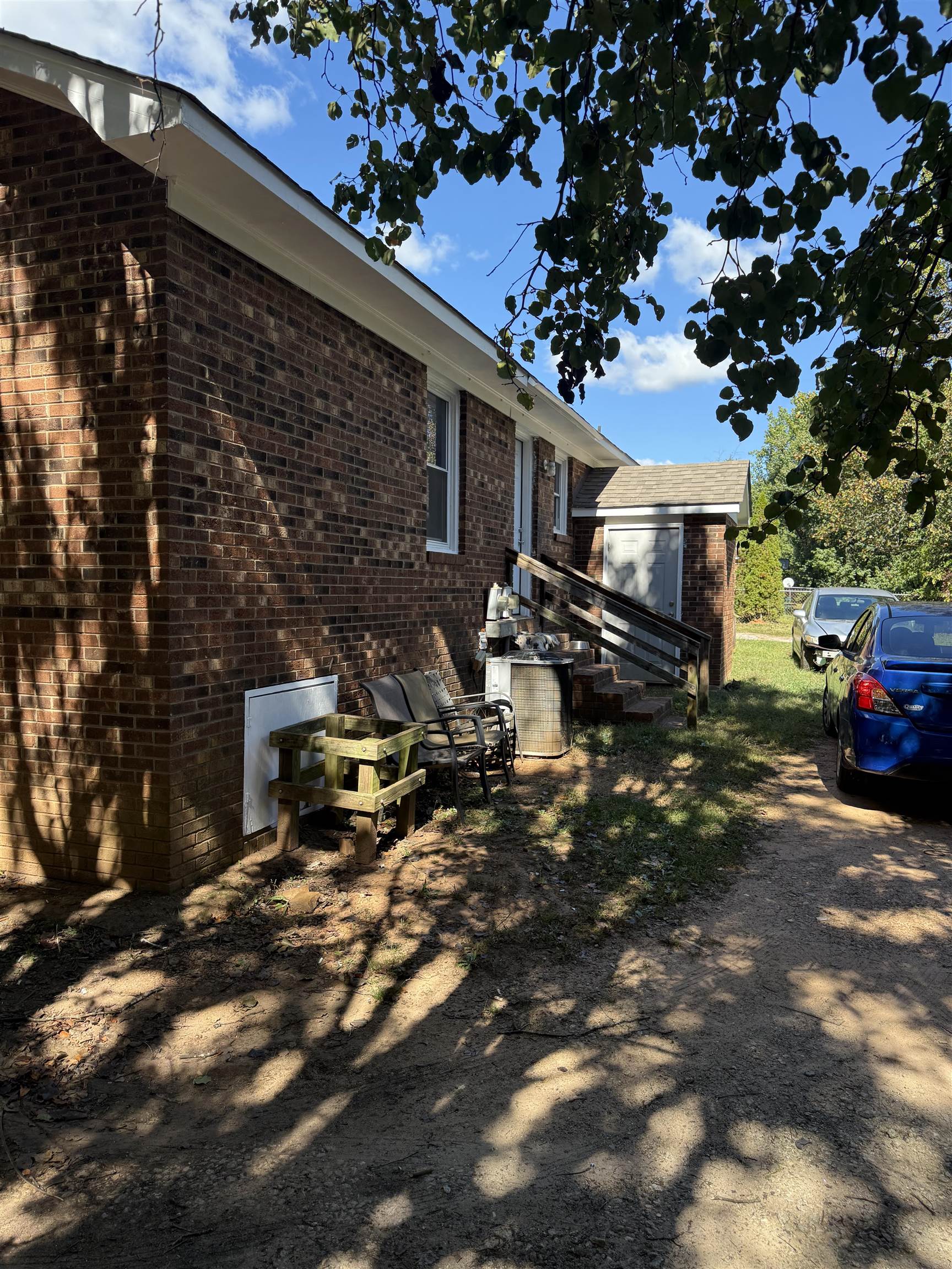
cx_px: 476
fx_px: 880
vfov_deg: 71.6
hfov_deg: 56.8
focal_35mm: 24
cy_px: 634
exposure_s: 1/1032
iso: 100
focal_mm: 6.76
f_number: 1.78
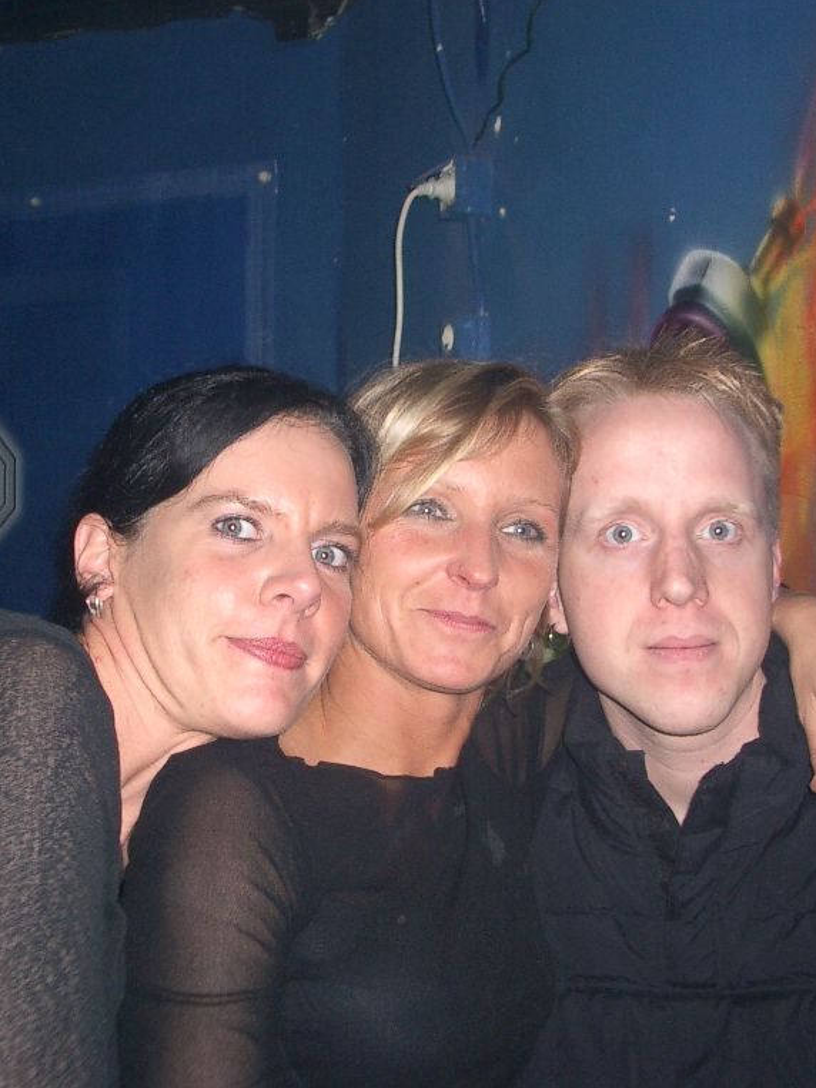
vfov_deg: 40.4
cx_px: 445
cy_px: 542
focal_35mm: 47
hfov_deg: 30.9
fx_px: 1478
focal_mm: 5.8
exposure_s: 1/40
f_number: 2.6
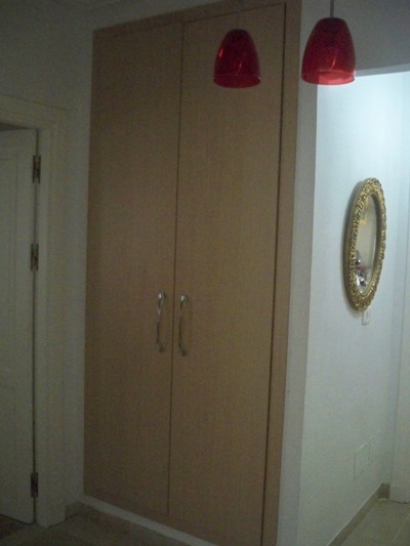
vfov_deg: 52.6
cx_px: 205
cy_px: 273
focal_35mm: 35
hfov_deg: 40.7
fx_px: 553
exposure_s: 1/60
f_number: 3.1
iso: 800
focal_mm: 6.3
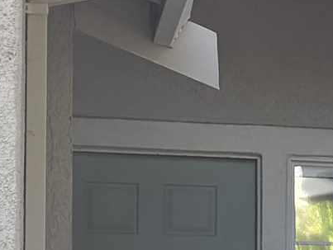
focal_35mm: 198
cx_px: 782
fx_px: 1906
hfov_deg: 9.1
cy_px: 314
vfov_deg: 7.4
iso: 50
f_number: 1.6
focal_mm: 5.96
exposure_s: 1/604
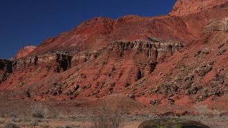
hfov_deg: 31.0
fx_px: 411
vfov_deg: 17.6
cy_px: 105
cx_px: 121
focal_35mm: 68
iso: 200
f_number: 22
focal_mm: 22
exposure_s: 1/180
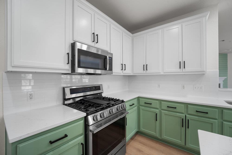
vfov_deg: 81.2
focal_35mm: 14
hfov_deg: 104.2
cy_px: 78
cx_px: 116
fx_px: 90
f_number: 8
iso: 100
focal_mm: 14
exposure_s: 1.3
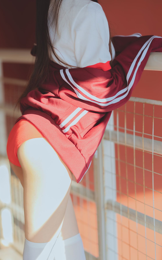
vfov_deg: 23.8
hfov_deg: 15.0
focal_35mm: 87
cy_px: 130
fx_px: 615
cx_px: 76
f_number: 1.4
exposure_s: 1/250
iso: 50
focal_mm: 85
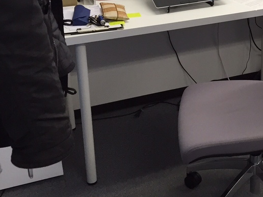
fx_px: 547
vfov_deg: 20.1
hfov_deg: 24.5
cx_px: 313
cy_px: 28
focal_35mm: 72
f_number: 2.2
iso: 32
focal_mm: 4.15
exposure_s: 1/30
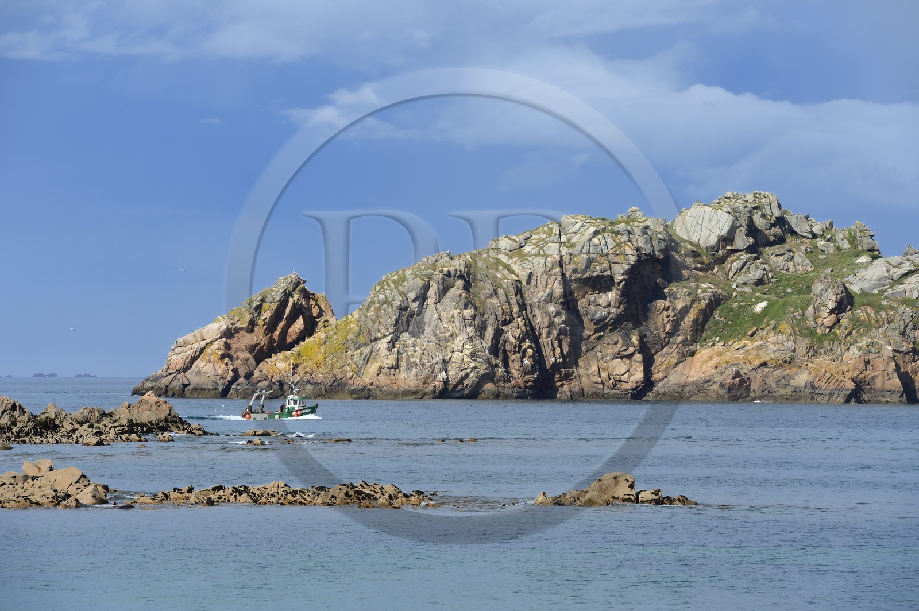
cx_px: 460
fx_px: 5101
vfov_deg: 6.9
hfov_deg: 10.3
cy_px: 306
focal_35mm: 200
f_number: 11
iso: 200
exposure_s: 1/320
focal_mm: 200
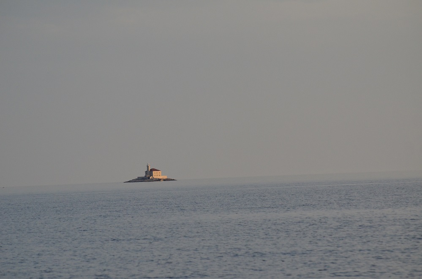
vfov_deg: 6.7
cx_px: 211
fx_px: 2368
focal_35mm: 202
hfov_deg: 10.2
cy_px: 140
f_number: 4.8
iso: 800
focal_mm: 135
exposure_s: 1/4000
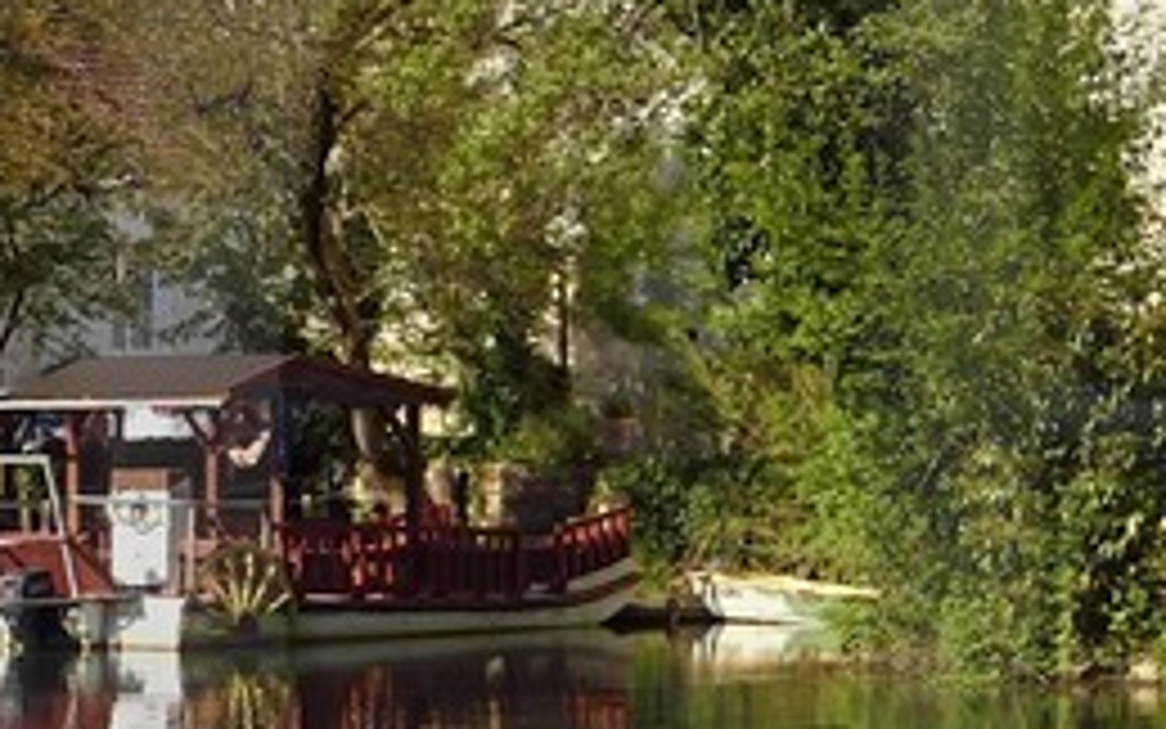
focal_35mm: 151
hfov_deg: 12.9
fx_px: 4799
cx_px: 1931
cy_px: 464
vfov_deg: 8.7
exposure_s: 1/320
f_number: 11
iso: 200
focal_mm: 24
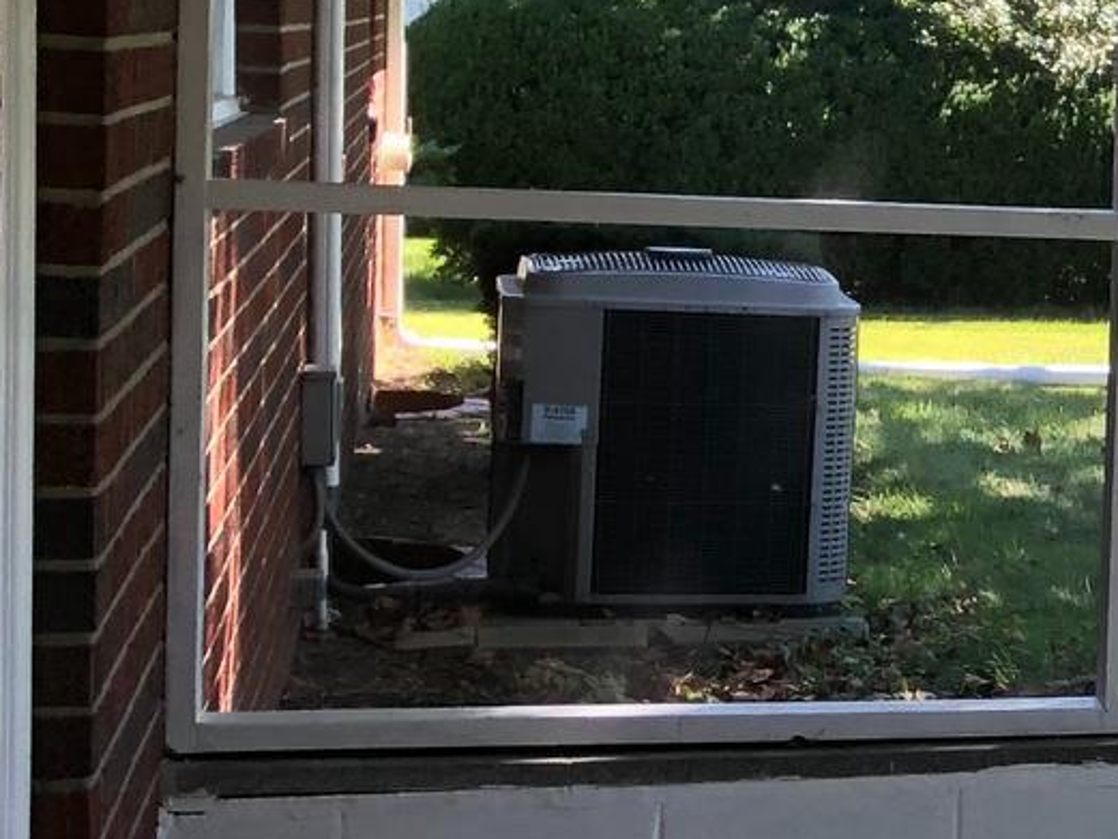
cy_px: 369
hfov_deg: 15.4
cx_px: 2024
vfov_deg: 13.5
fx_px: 3554
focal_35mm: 110
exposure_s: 1/120
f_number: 1.8
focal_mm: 3.99
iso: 32
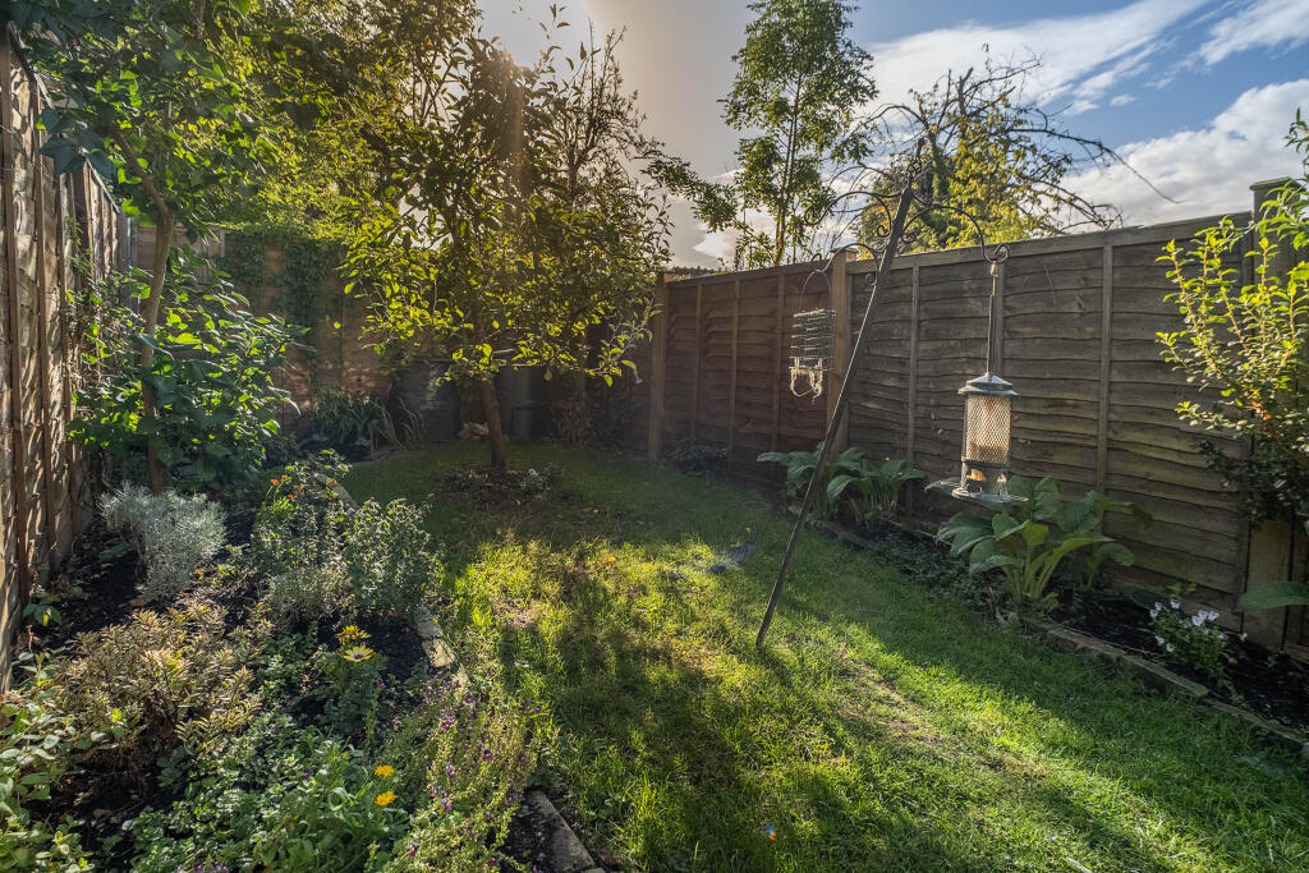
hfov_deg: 100.4
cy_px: 436
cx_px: 654
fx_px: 545
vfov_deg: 77.3
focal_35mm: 15
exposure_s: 1/800
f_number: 5.6
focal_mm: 10
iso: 400
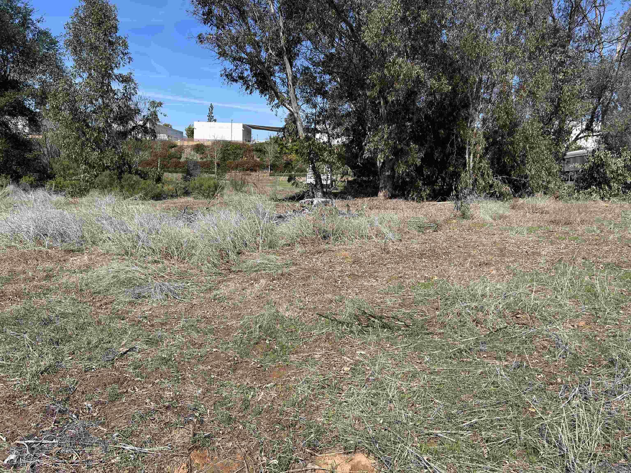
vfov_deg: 53.1
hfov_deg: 67.3
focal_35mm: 26
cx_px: 316
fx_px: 474
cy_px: 236
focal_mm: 5.7
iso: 50
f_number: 1.5
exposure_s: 1/4630
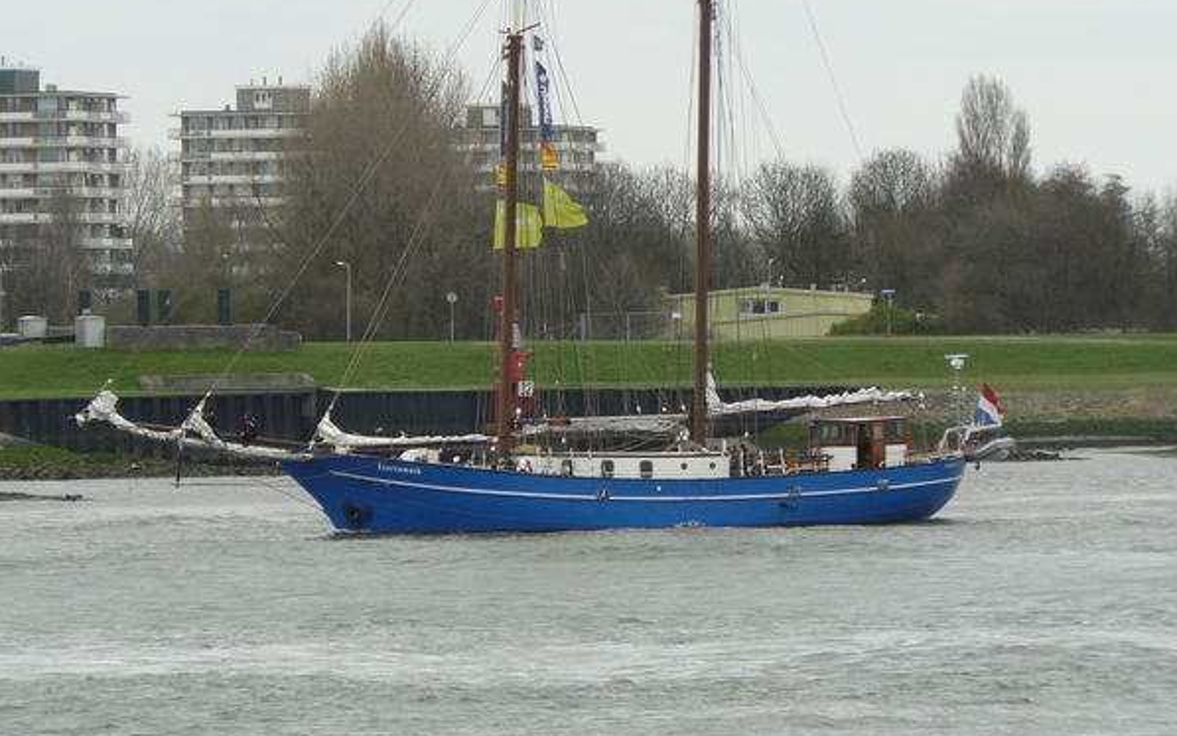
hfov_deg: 6.1
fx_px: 11098
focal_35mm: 346
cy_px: 353
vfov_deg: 3.8
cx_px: 589
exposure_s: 1/200
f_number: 5
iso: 100
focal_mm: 54.2
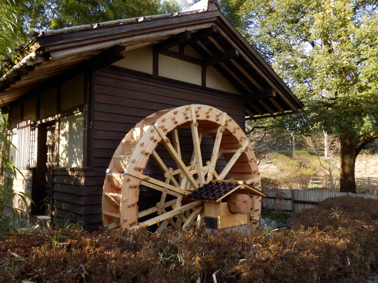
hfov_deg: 55.4
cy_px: 142
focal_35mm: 33
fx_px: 360
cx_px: 189
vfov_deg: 42.9
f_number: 3.7
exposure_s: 1/400
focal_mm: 5.9
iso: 400
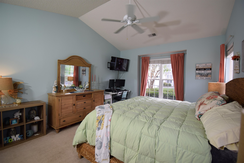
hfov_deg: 100.4
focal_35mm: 15
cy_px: 82
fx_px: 102
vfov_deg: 77.3
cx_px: 122
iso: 400
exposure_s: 1/125
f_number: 5.6
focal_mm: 10
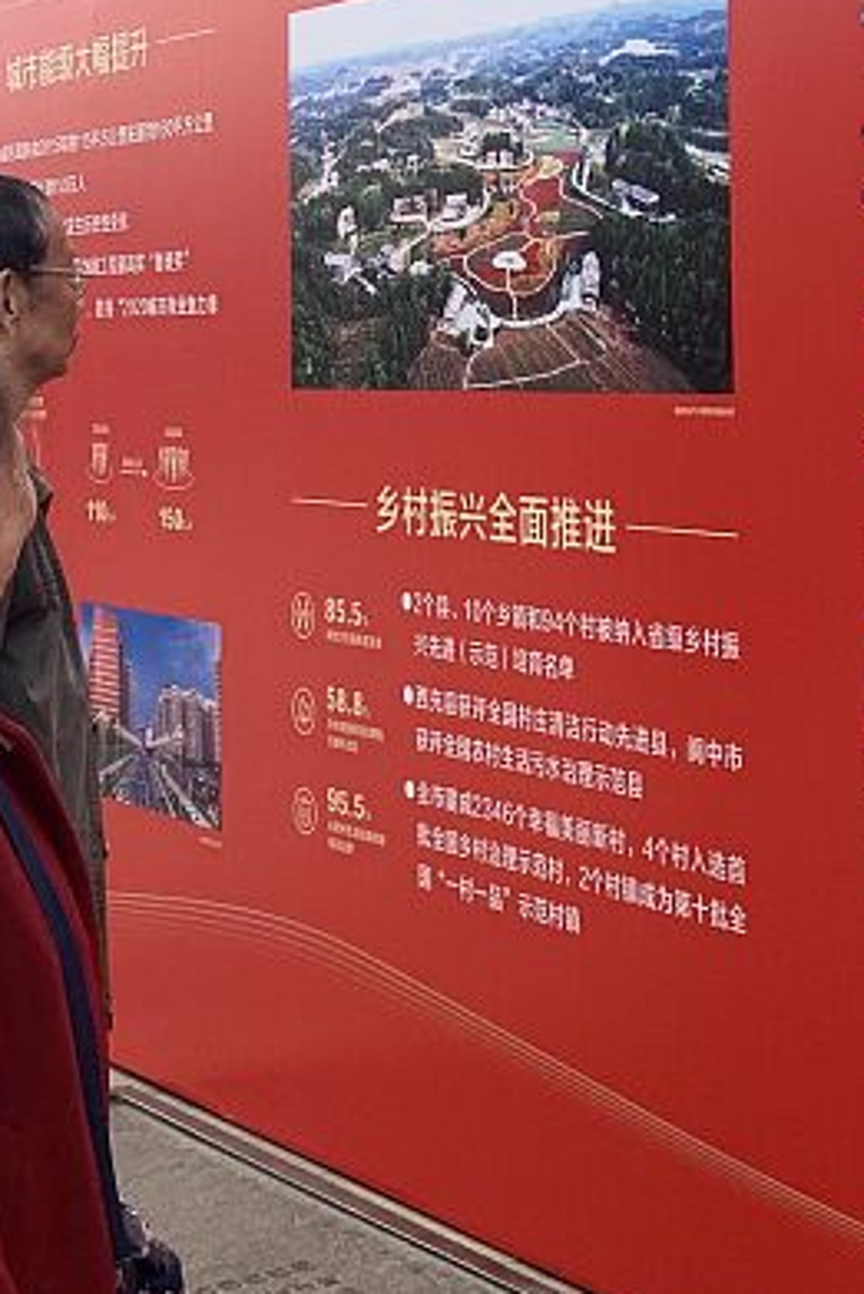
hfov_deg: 16.4
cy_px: 232
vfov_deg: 24.0
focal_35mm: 83
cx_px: 195
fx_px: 2985
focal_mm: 4.25
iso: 25
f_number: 1.8
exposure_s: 1/639
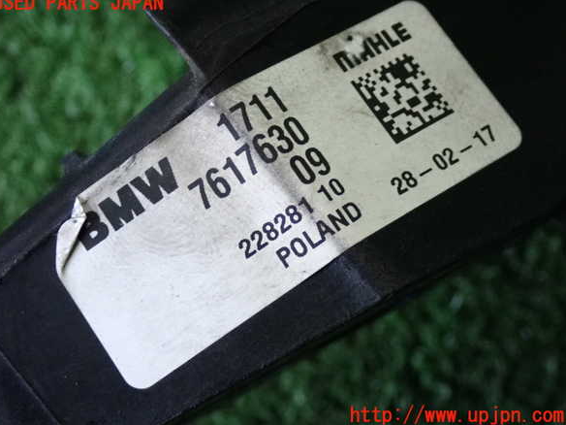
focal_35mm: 73
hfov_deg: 26.7
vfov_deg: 20.2
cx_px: 278
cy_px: 210
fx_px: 1194
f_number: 3.9
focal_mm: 12.73
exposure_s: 1/125
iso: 1600
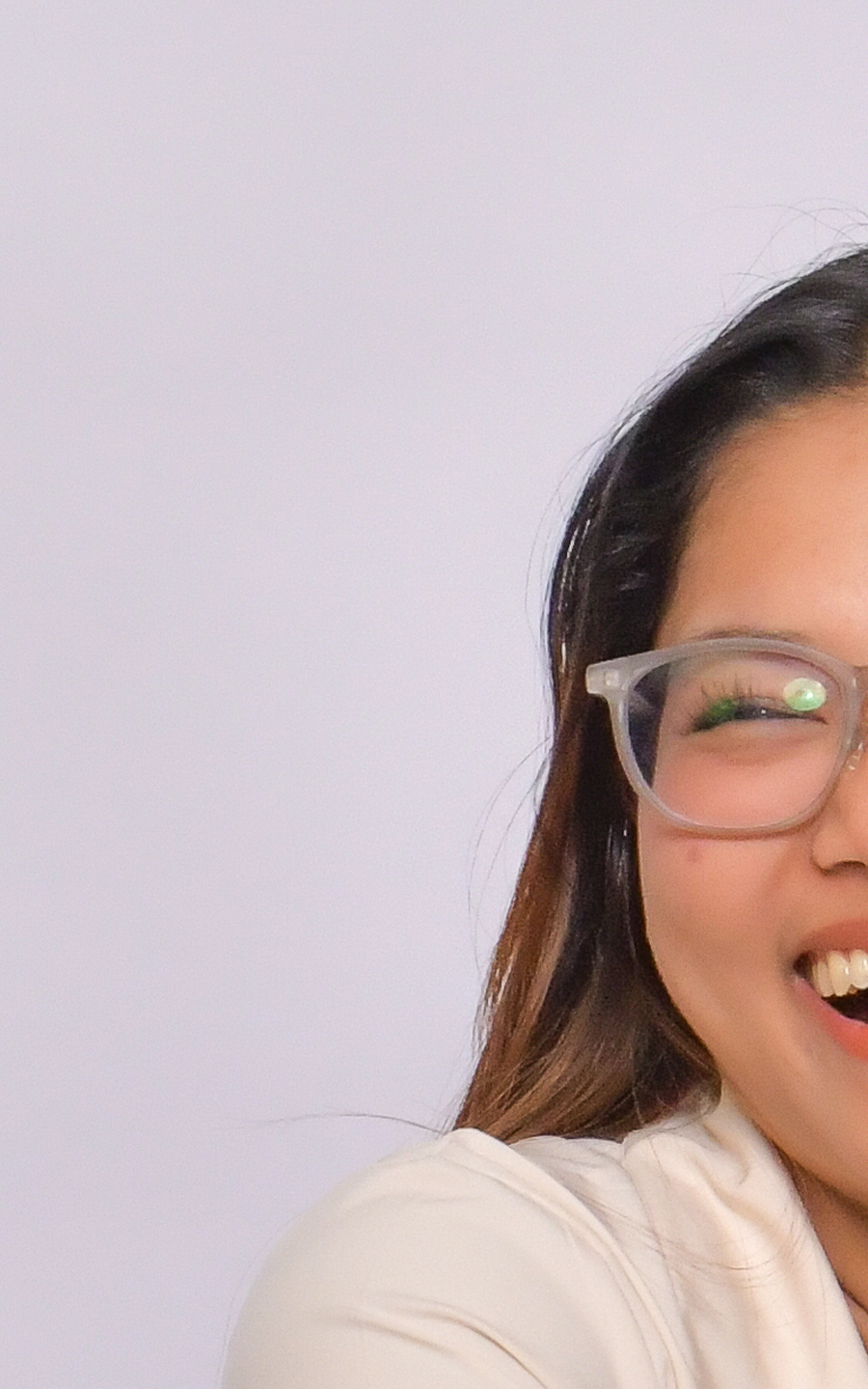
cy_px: 1352
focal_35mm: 205
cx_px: 858
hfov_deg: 6.4
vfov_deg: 10.2
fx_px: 7755
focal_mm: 35
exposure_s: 1/125
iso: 1250
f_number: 11
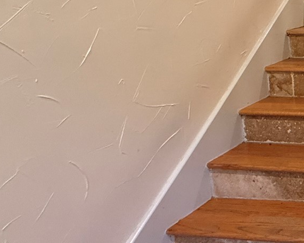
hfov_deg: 26.2
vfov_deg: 30.3
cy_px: 56
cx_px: 471
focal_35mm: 49
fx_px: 441
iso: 250
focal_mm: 2.22
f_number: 2.2
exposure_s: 1/60
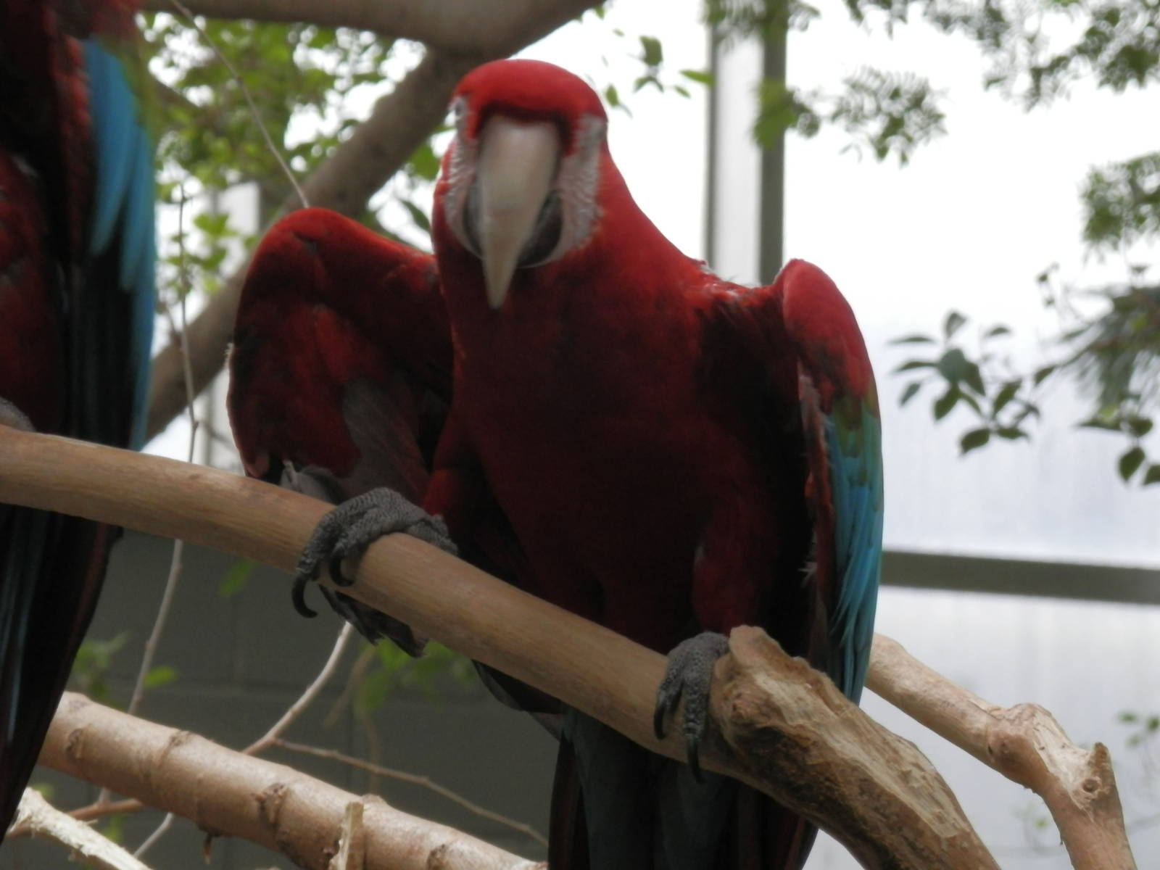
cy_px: 435
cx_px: 580
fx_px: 11125
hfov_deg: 6.0
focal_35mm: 332
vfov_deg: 4.5
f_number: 6.7
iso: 200
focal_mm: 59.3
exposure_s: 1/25
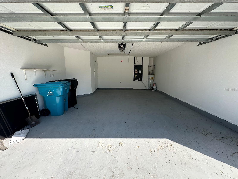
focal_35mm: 14
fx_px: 96
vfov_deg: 85.7
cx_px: 119
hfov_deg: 102.1
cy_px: 90
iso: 40
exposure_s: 1/339
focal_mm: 2.22
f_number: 2.2
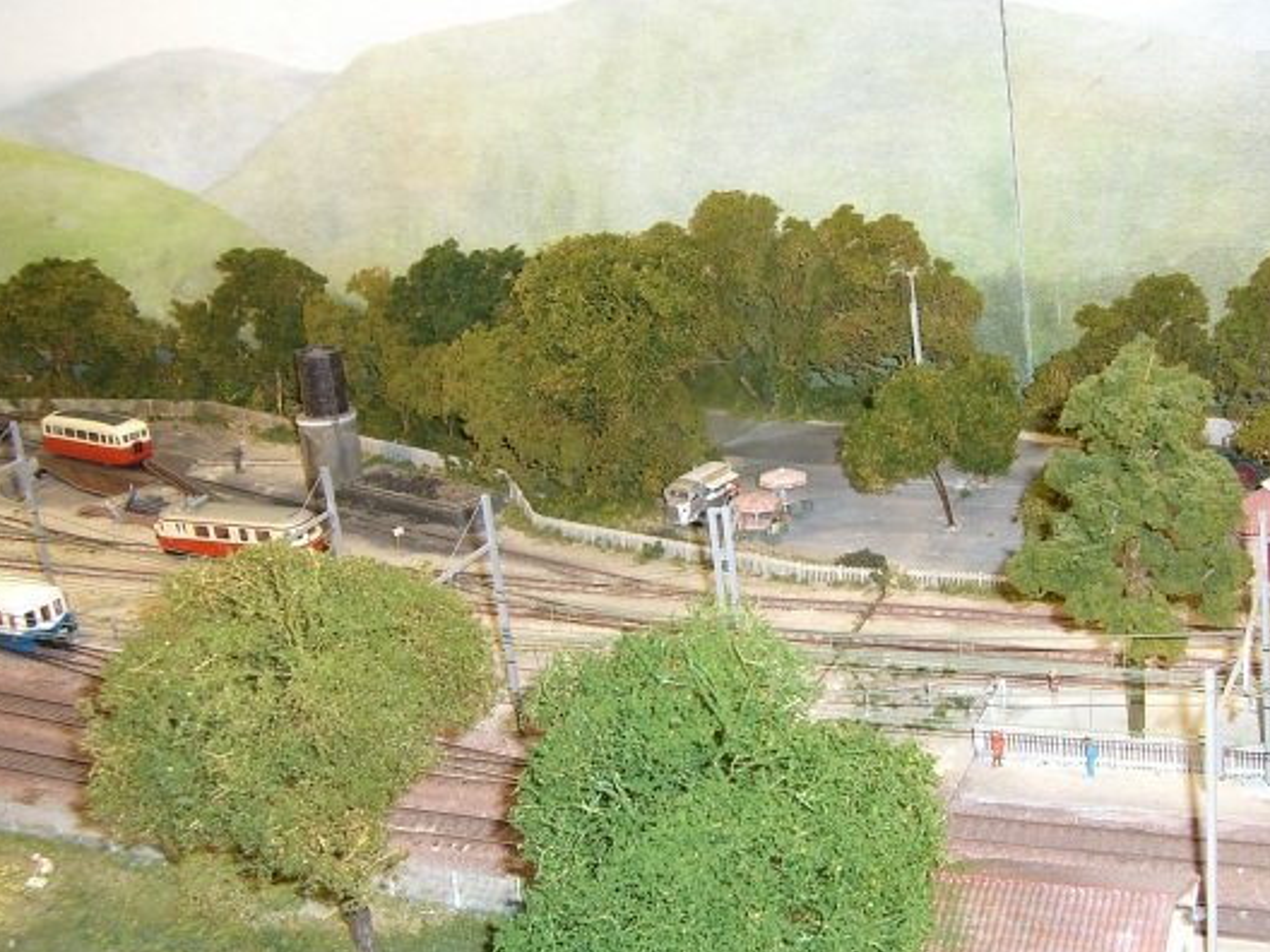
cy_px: 482
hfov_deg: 35.4
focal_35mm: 54
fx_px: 1981
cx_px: 772
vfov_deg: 27.0
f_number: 2.7
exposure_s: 1/60
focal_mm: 6.2
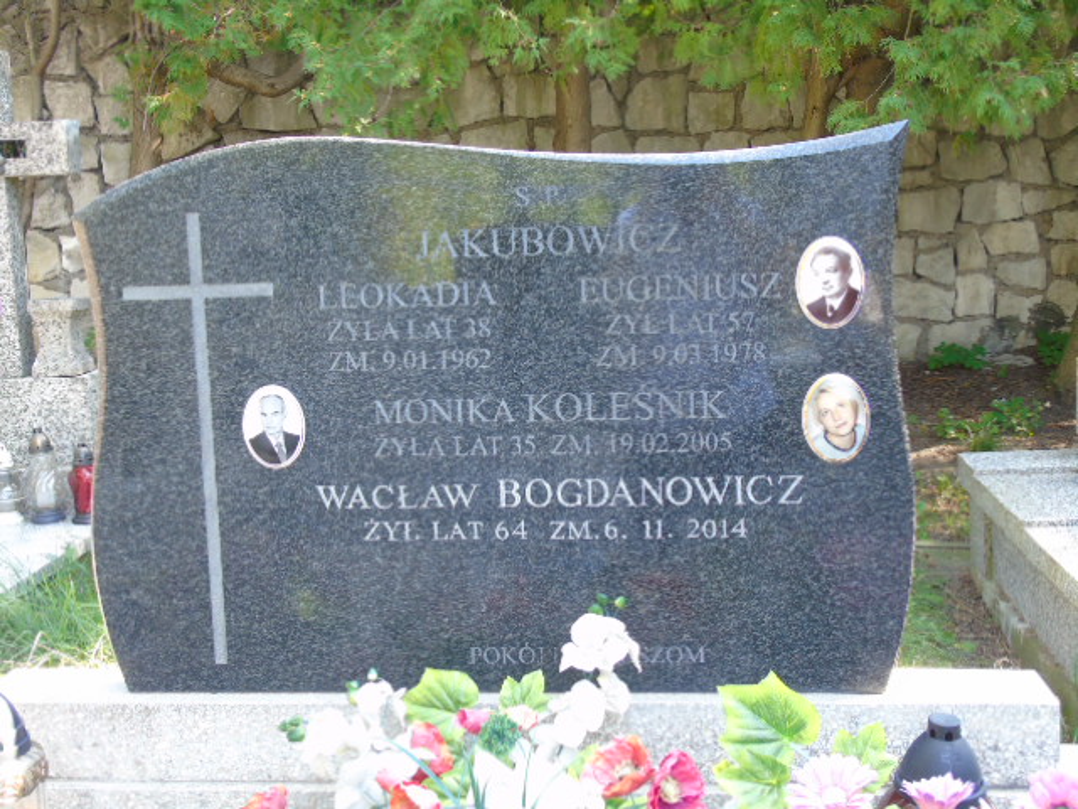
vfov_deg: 31.5
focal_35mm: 46
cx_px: 539
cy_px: 404
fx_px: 1433
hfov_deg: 41.2
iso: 160
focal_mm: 8.2
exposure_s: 1/30
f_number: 4.1
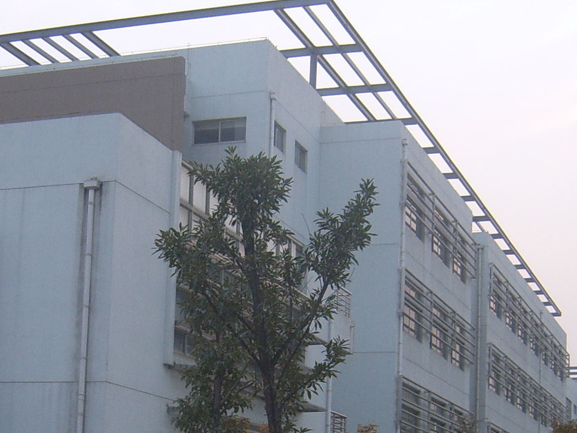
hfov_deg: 25.2
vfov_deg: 18.7
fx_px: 1284
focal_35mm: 77
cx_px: 194
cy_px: 413
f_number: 2.8
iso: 50
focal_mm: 5.8
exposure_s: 1/30
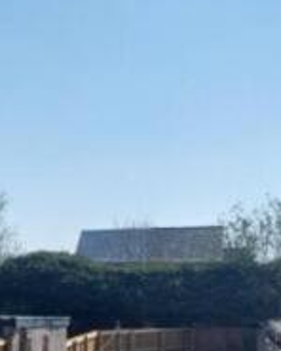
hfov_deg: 16.9
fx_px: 800
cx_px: -208
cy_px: 337
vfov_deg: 23.9
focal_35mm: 77
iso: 40
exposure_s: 1/2180
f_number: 1.8
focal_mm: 5.23
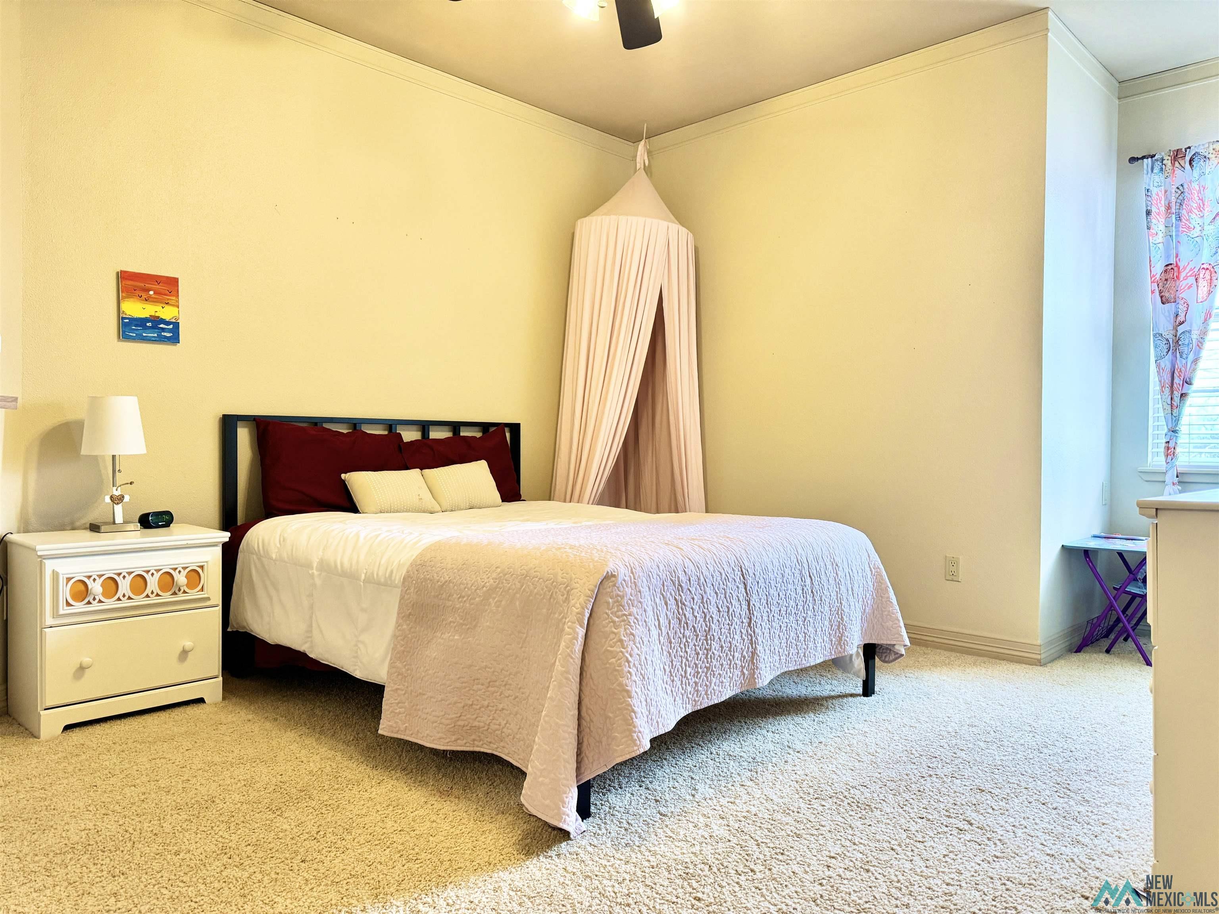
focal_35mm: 24
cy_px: 457
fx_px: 845
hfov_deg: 71.6
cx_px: 610
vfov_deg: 56.8
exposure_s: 1/120
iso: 200
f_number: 1.78
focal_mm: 6.86
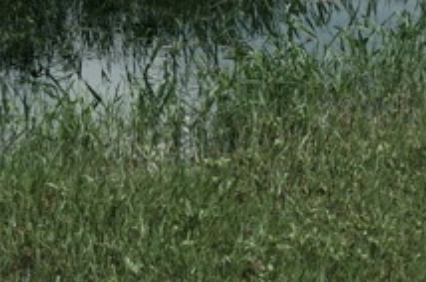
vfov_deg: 2.7
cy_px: -107
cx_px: -504
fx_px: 5943
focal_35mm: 503
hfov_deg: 4.0
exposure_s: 1/800
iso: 100
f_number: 4
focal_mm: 70
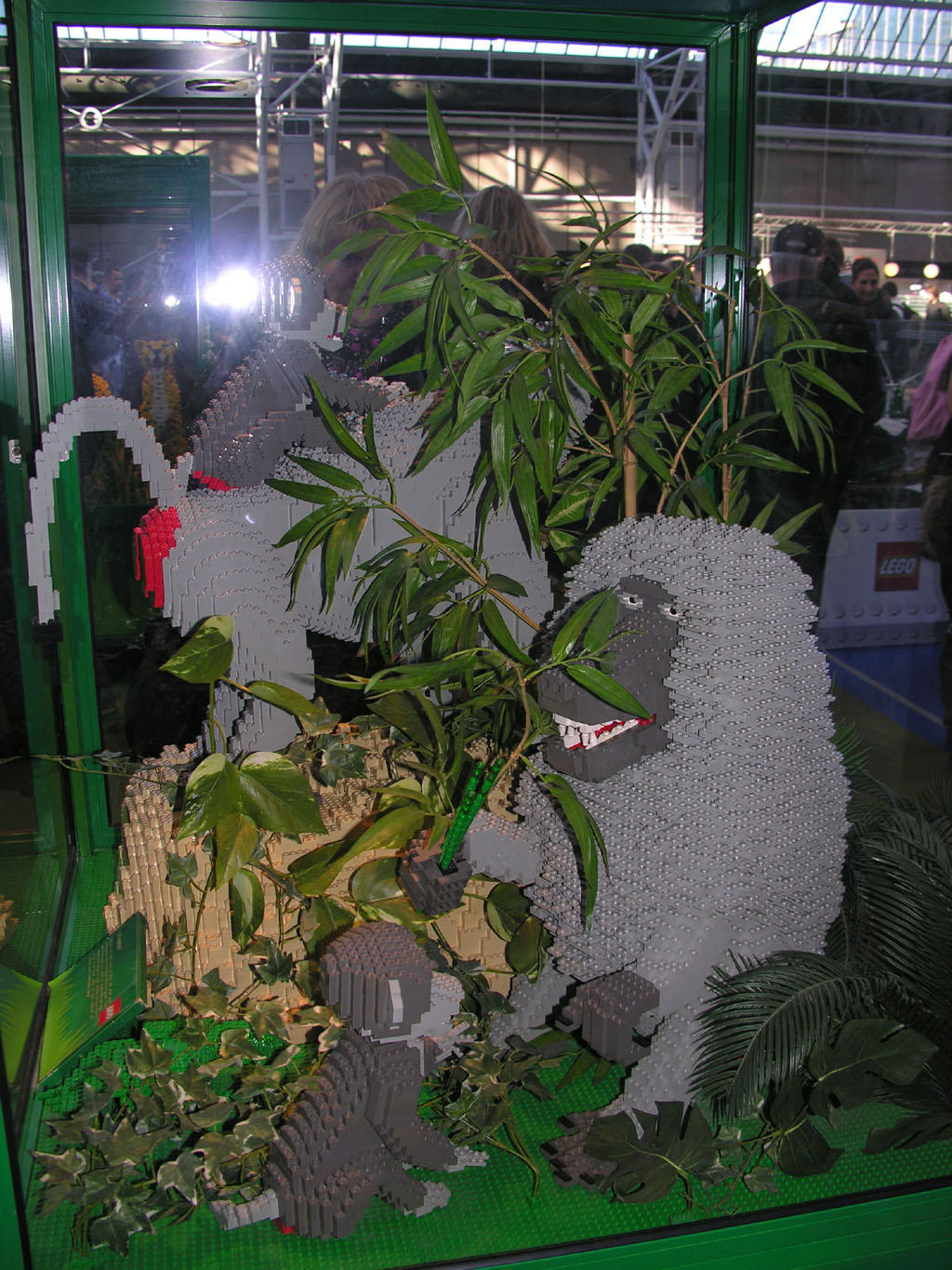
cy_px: 635
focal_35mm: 35
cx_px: 476
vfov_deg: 52.6
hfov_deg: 40.7
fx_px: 1283
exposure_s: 1/60.1
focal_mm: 8.9
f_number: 2.8
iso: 50
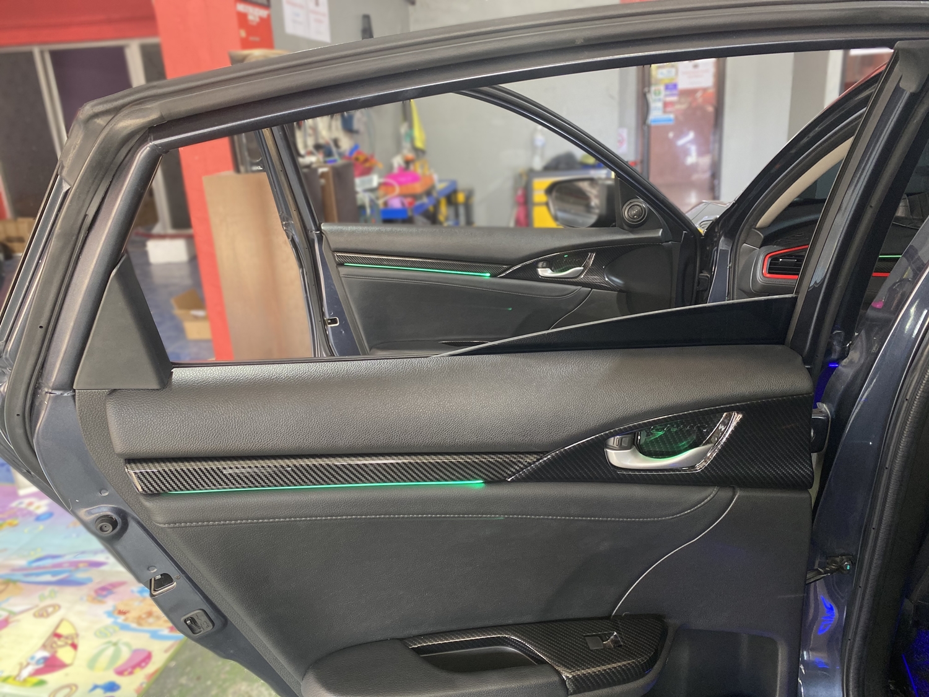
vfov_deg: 53.1
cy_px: 348
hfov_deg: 67.3
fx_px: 698
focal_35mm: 26
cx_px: 464
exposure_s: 1/64
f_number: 1.8
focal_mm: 4.25
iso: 125
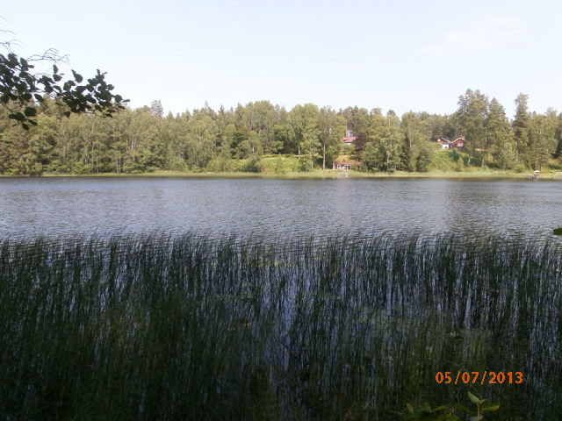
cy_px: 210
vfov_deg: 56.8
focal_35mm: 24
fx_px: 390
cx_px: 281
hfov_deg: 71.6
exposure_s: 1/80
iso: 100
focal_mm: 4.2
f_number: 7.9
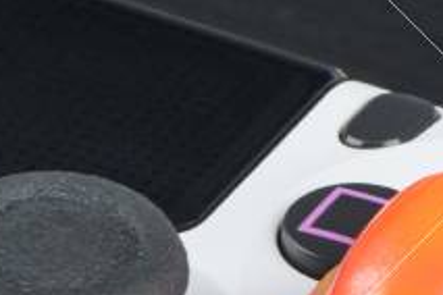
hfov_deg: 4.5
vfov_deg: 3.0
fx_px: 5636
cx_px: -243
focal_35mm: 458
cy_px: 449
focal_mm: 50
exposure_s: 1/100
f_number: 20
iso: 100
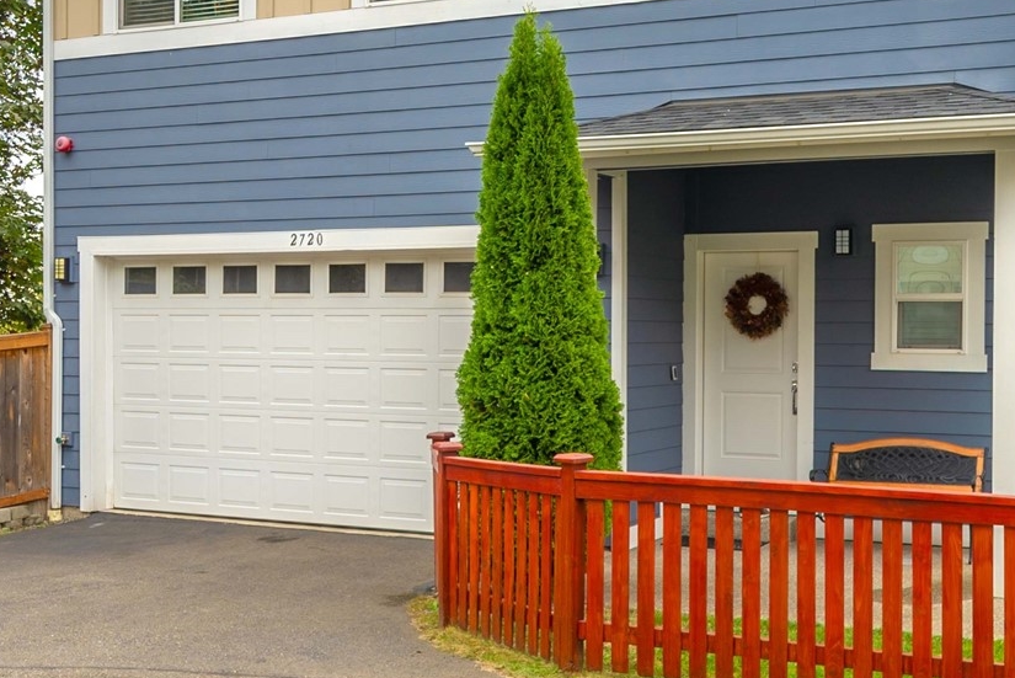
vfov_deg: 35.7
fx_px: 1044
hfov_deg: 50.2
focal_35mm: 37
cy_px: 230
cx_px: 730
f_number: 7.1
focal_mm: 18
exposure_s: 1/50
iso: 80
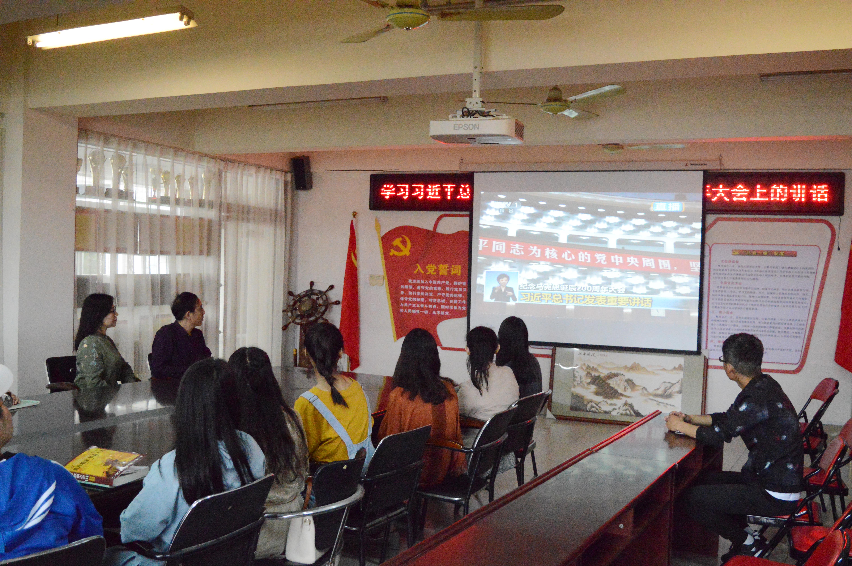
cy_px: 283
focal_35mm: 36
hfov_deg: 53.2
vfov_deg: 36.8
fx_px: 851
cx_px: 426
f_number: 5
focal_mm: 24
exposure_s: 1/640
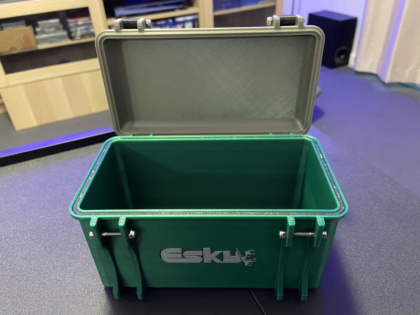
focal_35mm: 26
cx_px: 210
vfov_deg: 53.1
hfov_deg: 67.3
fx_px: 316
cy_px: 158
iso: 640
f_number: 1.8
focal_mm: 4.25
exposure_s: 1/25
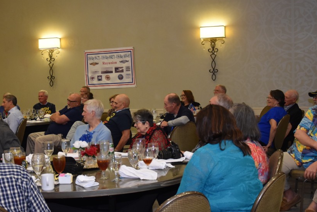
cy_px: 102
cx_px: 114
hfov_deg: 31.7
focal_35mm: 63
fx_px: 555
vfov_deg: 21.6
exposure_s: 1/60
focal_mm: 30
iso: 1100
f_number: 4.2
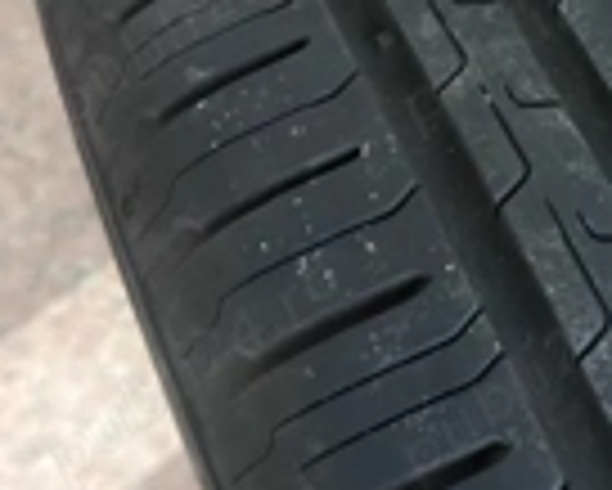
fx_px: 1251
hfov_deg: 25.9
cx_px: 634
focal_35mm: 69
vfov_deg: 21.8
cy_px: 72
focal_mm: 6.86
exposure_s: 1/33
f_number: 1.78
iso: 500
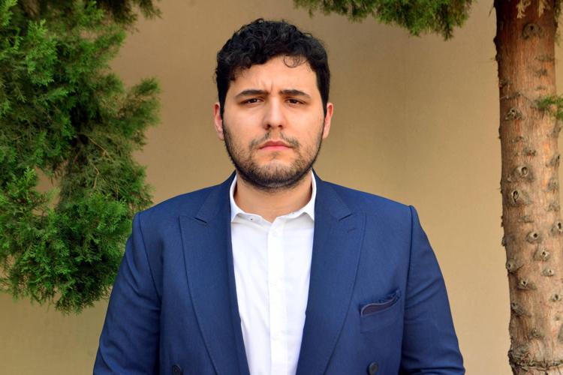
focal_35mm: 48
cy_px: 188
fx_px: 751
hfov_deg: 41.1
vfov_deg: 28.1
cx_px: 282
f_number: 5.6
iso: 1000
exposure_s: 1/400
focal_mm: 48
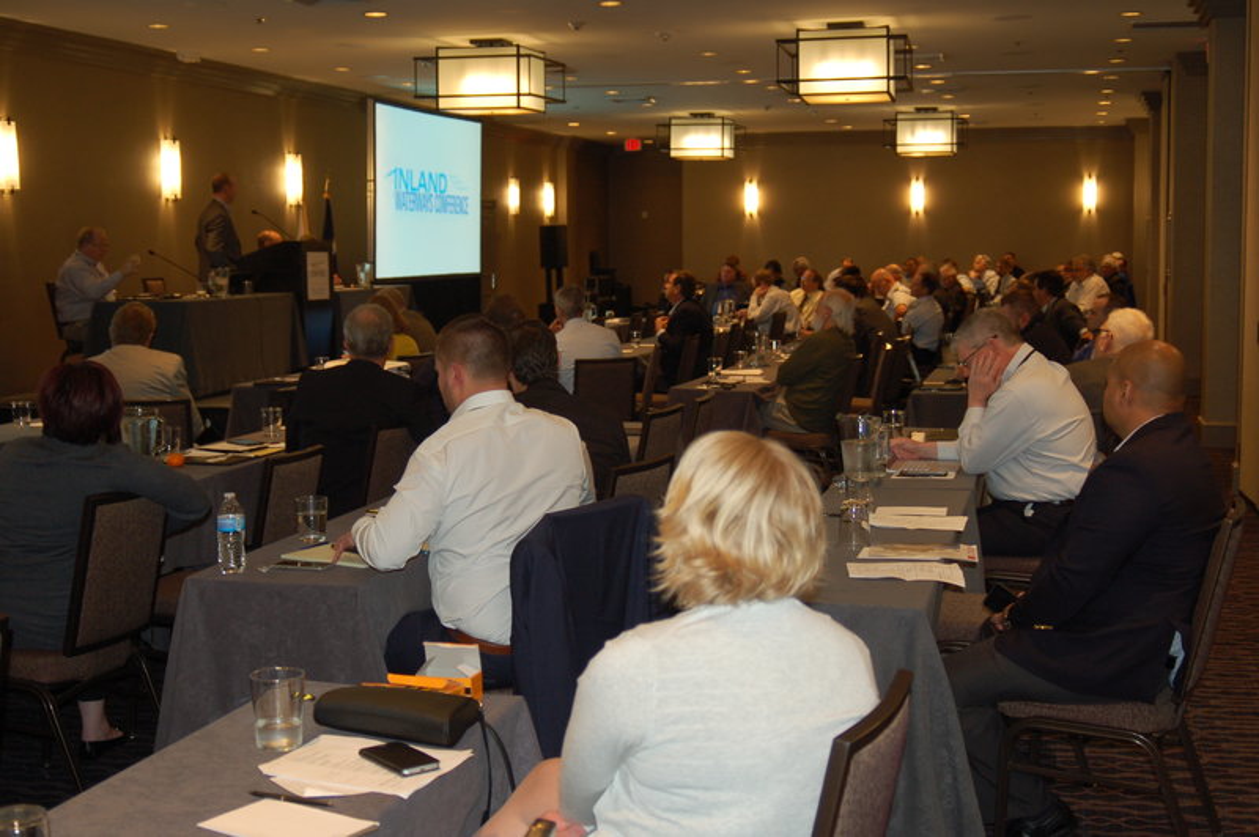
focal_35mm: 51
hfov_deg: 38.9
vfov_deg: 26.4
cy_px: 418
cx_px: 630
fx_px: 1782
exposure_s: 1/60
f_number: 3.5
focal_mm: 34
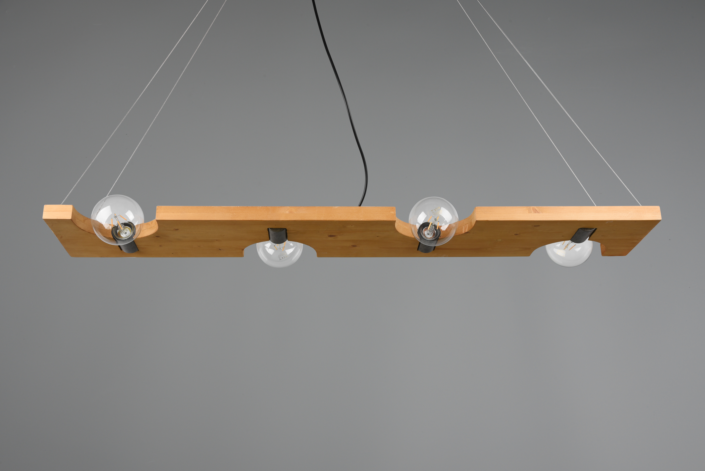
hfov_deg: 44.5
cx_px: 352
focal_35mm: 44
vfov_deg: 30.5
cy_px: 236
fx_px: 862
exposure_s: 1/8
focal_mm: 44
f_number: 11
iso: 100
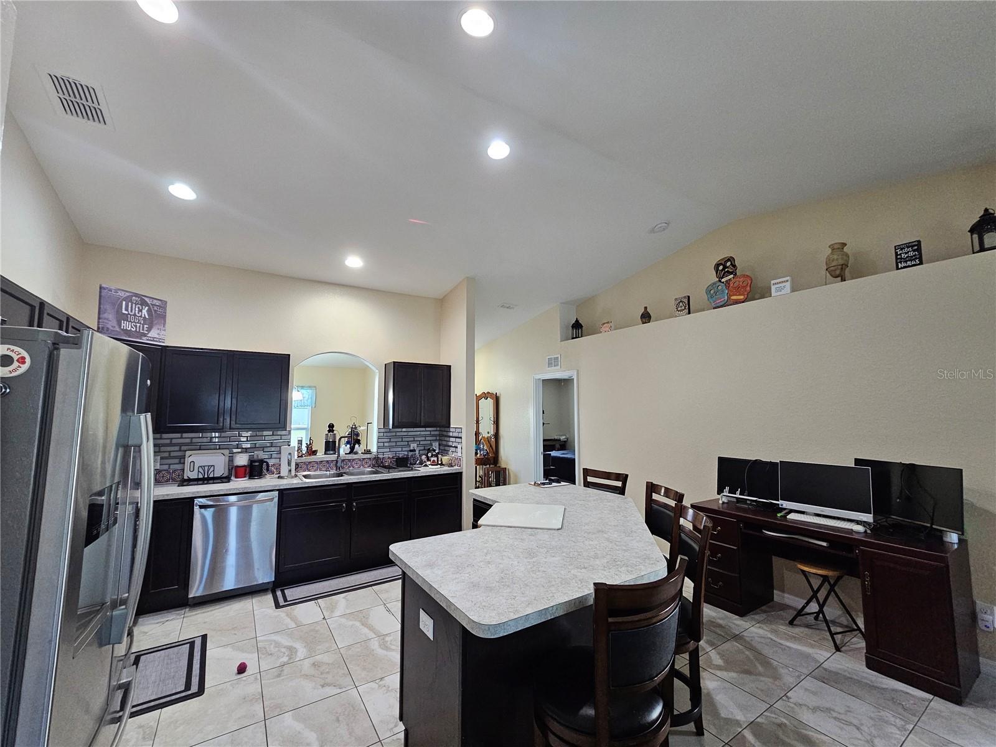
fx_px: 374
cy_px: 374
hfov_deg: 106.2
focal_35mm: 13
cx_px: 498
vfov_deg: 89.9
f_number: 2.2
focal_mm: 2.2
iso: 320
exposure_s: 1/60
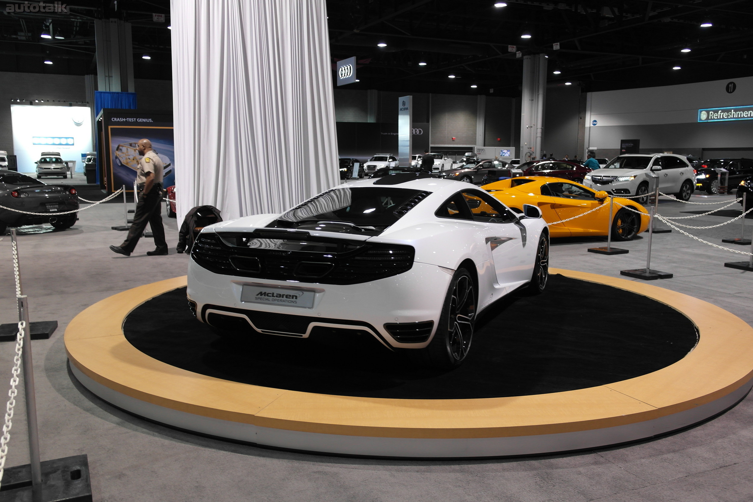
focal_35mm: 30
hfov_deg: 61.9
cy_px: 251
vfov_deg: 43.6
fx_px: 627
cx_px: 376
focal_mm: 20
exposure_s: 1/40
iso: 400
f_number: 3.5
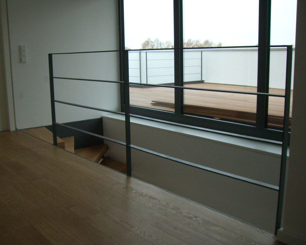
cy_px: 123
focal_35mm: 40
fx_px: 362
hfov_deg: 45.8
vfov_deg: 37.3
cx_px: 156
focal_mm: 6.2
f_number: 2.7
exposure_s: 1/80
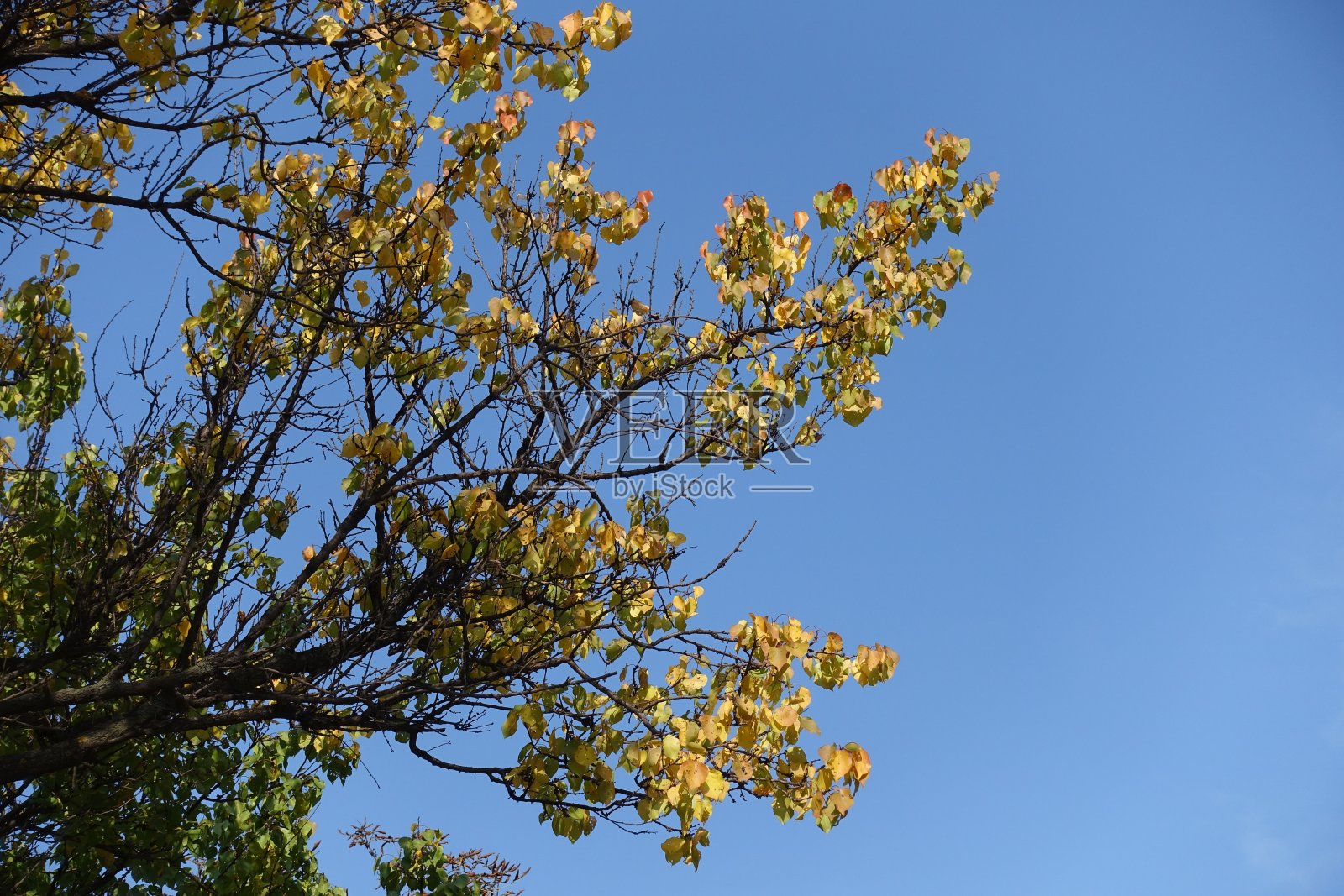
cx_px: 672
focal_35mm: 70
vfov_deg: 19.5
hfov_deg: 28.8
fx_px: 2613
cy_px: 448
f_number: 5.6
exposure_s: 1/500
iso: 125
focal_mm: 25.7
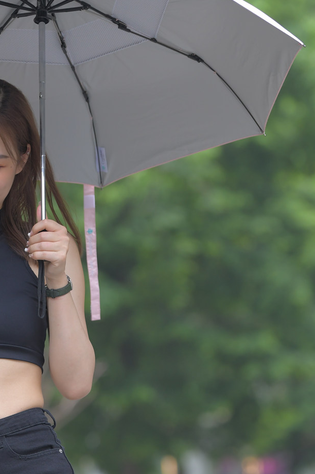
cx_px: -6
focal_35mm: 337
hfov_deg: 4.1
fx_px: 4426
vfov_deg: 6.1
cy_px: 484
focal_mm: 150
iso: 500
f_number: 4
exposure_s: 1/800
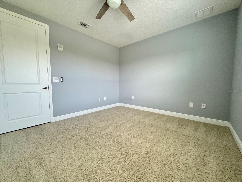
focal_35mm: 14
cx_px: 121
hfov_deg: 102.1
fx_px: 98
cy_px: 91
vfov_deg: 85.7
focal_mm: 2.22
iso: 125
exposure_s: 1/99
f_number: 2.2
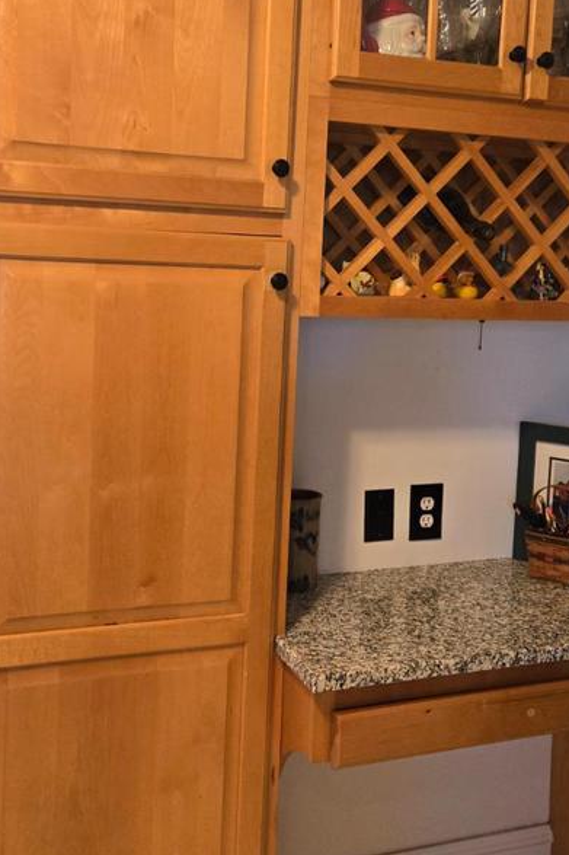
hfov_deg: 30.5
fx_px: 1044
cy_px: 350
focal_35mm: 44
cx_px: 304
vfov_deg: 44.3
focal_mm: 5.4
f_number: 1.8
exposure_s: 1/120
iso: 320
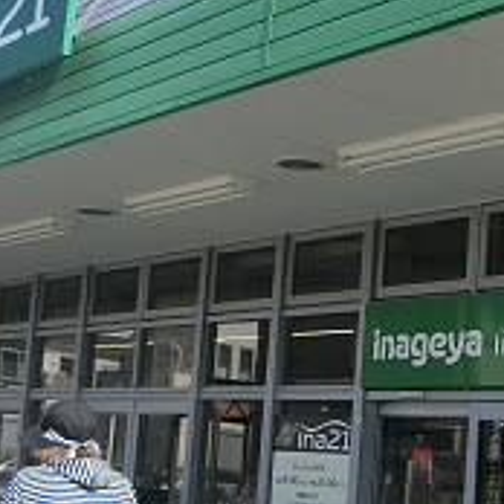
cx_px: 313
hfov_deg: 21.3
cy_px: 294
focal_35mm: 81
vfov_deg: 21.4
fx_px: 1334
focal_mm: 4.5
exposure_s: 1/640
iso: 80
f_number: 3.5
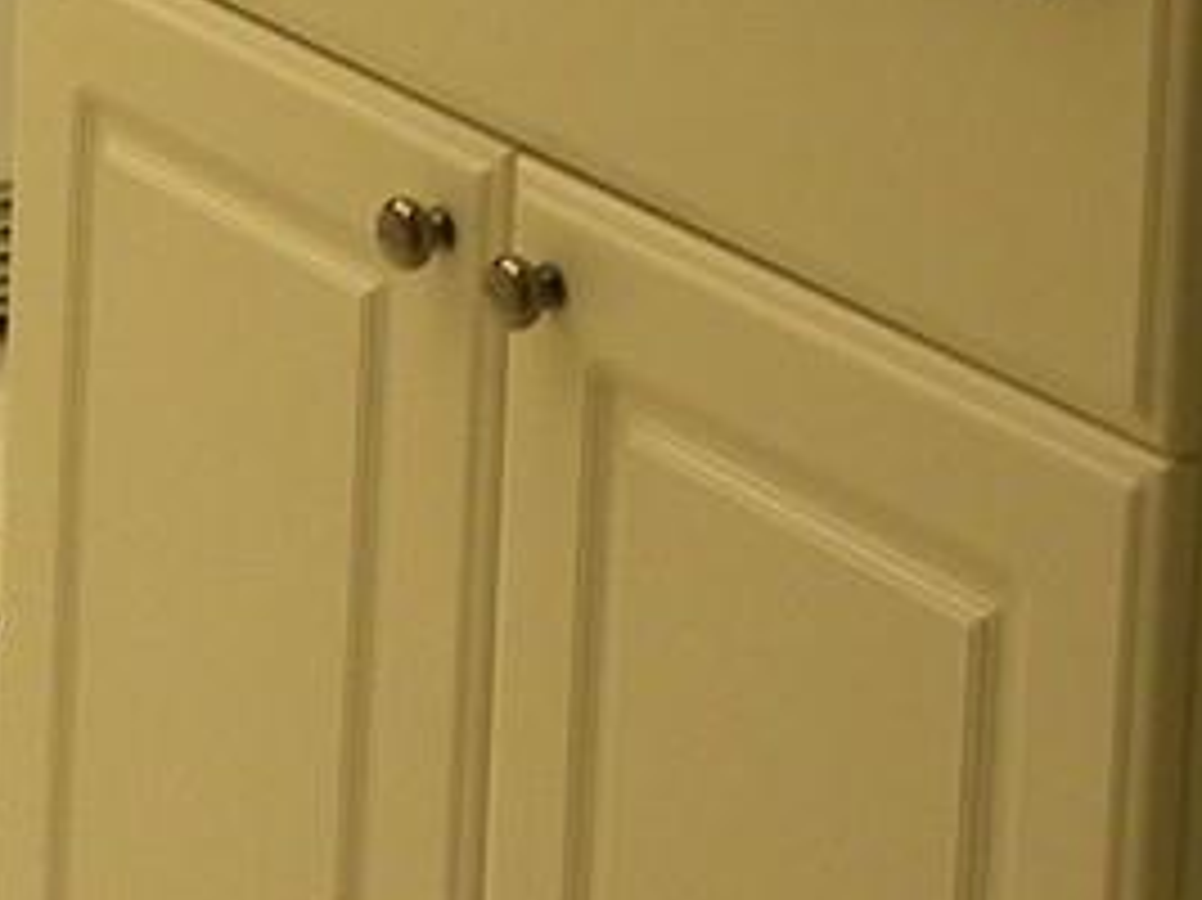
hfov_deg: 12.0
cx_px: -734
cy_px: -1359
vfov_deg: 8.6
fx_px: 5414
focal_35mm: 156
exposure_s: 1/53.6
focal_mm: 4.6
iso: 112
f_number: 2.8
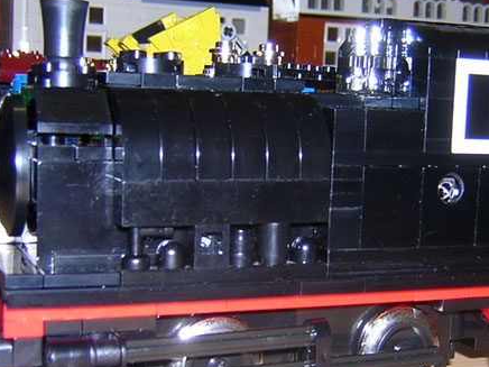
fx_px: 932
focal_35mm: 66
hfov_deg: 29.3
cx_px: 312
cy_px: 196
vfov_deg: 22.3
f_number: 2.6
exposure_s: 1/60.1
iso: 100
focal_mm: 4.7
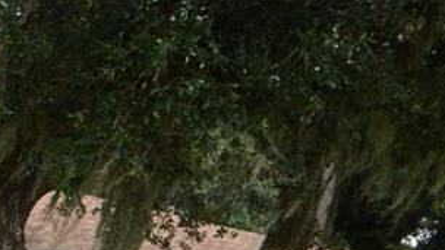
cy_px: 355
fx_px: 1460
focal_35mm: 124
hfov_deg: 15.0
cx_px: -364
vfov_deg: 9.6
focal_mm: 15
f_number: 7.1
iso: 100
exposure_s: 1/200
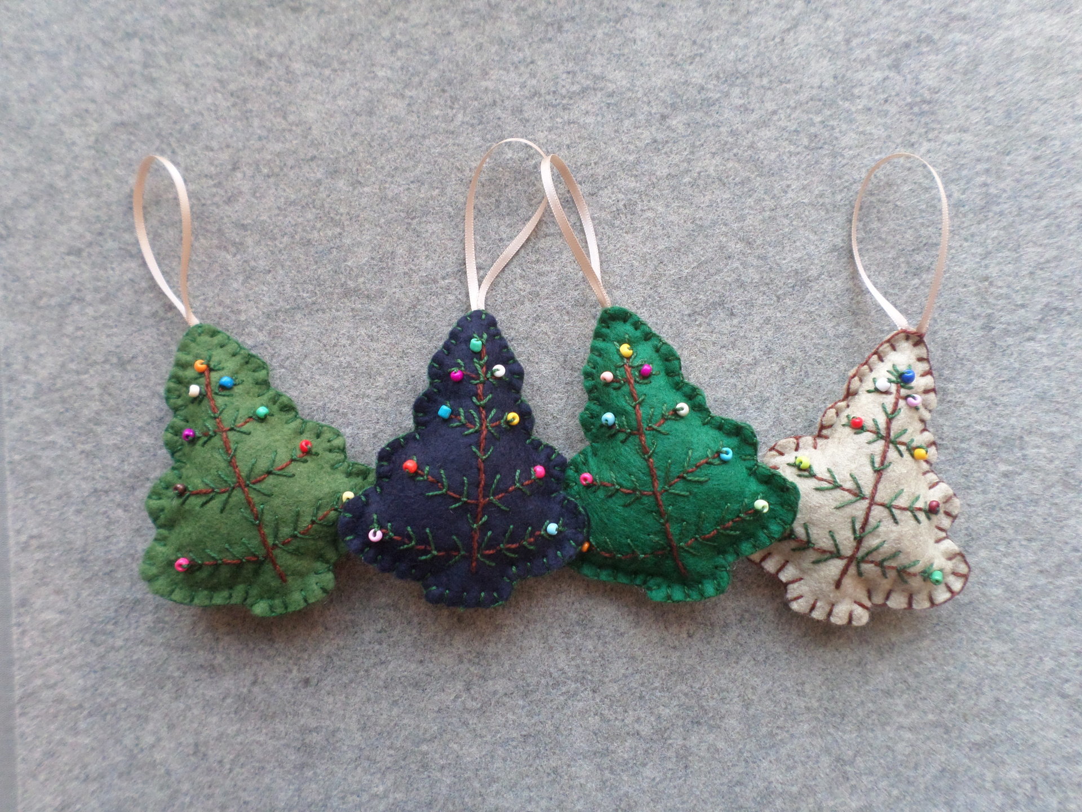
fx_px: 781
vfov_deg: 54.9
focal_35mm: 25
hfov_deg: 69.4
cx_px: 541
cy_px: 406
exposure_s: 1/30
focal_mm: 4.5
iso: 200
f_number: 2.5
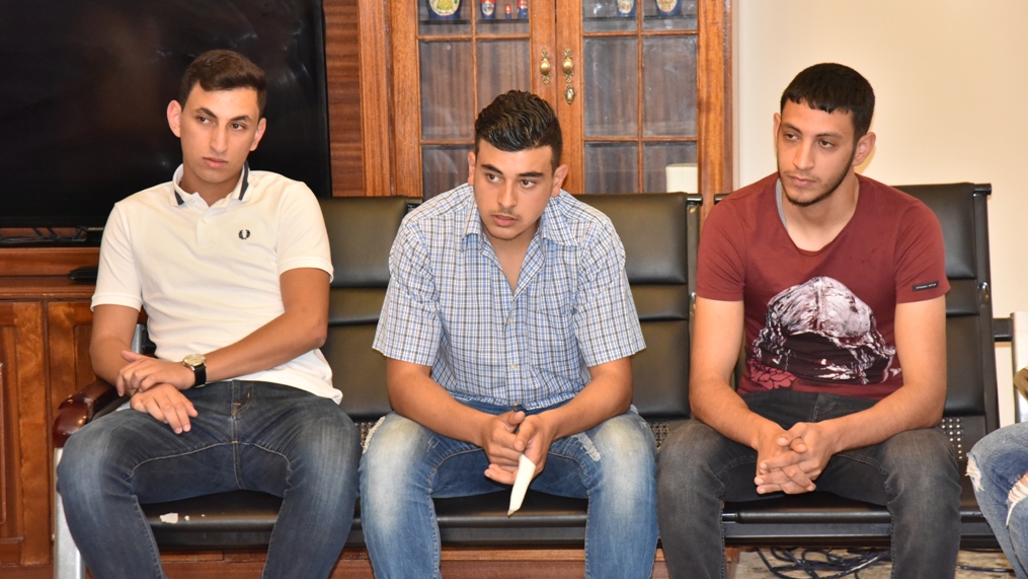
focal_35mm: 111
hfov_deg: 19.3
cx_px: 516
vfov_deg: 10.9
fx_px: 3026
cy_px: 266
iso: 3200
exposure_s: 1/160
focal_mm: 105
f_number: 7.1
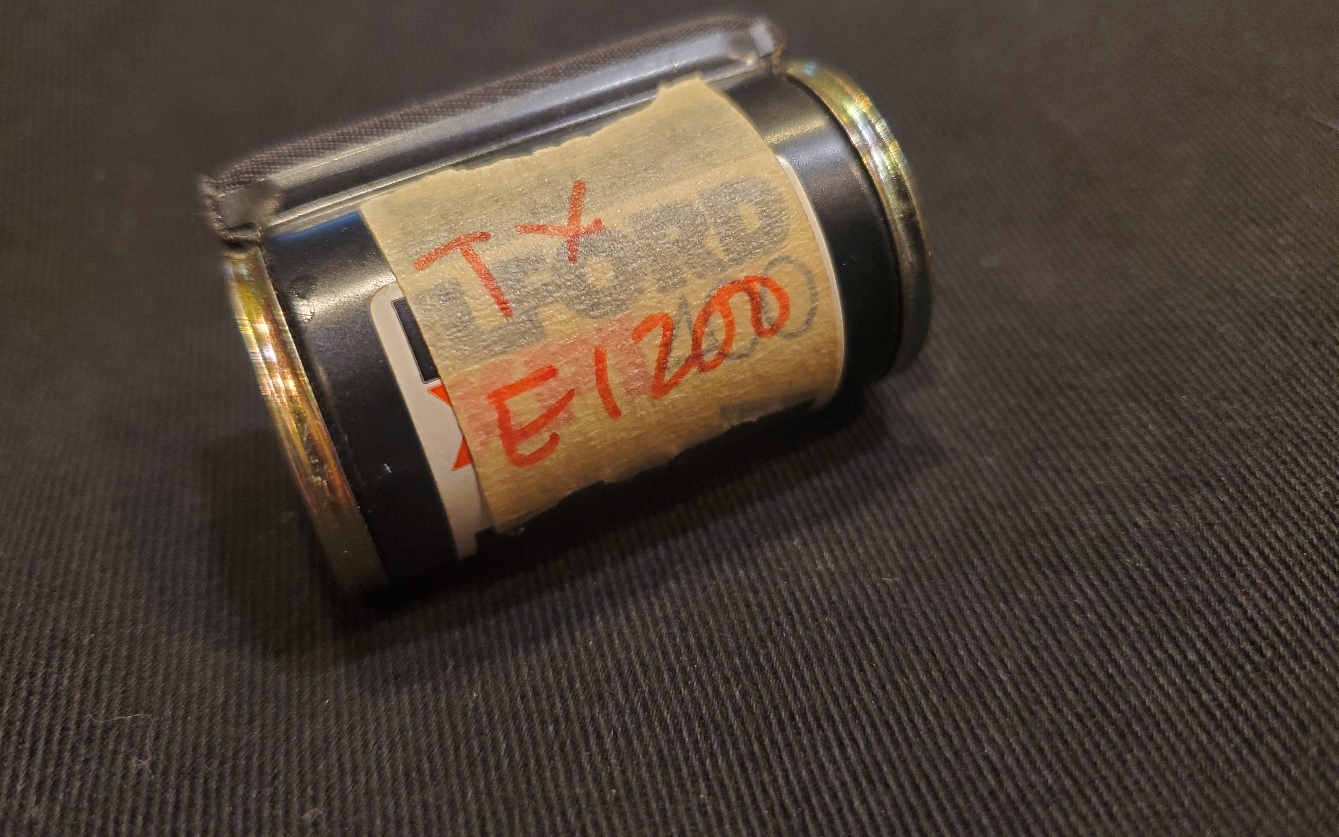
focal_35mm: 28
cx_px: 660
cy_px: 380
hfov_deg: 66.5
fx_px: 1022
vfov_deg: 44.5
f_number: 1.5
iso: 250
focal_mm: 4.3
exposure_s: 1/60
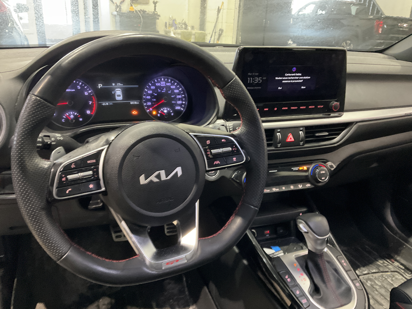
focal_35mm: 29
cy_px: 154
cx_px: 206
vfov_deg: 48.2
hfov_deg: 61.7
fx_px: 345
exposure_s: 1/30
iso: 400
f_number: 1.8
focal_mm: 3
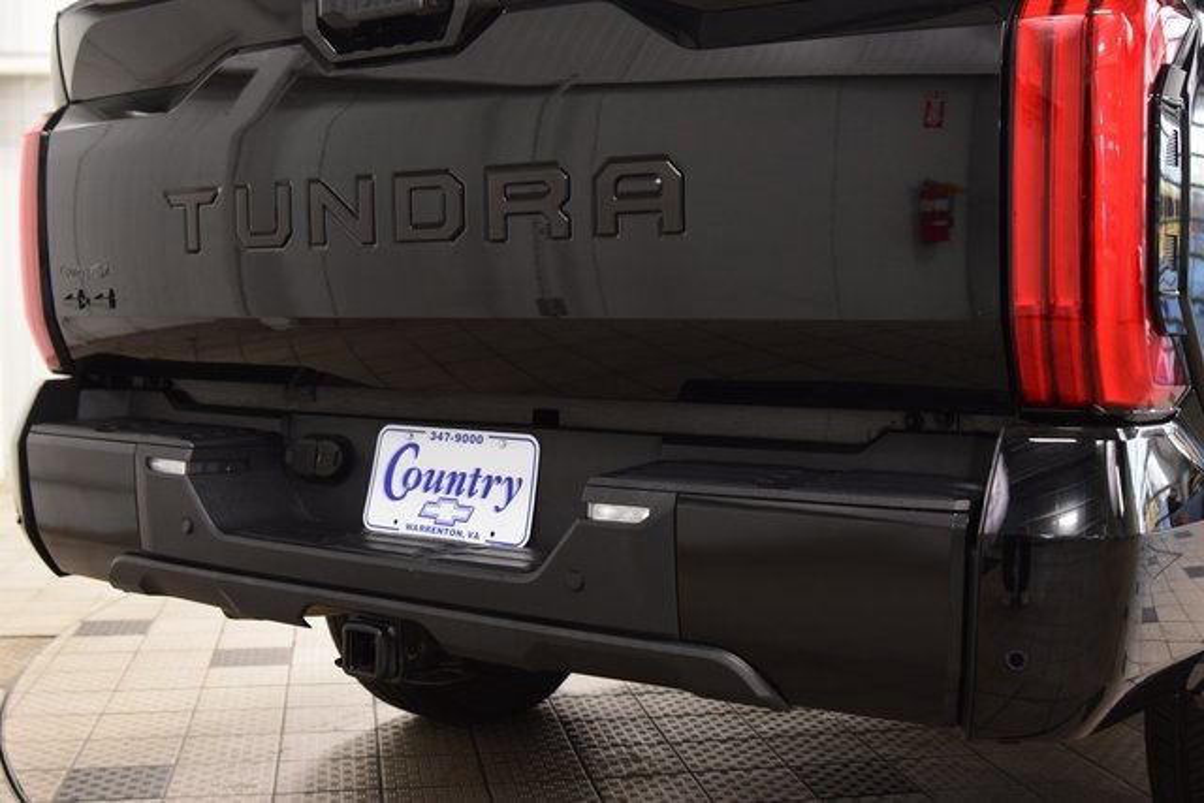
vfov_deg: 29.0
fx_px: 1555
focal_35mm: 46
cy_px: 402
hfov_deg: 42.3
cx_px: 602
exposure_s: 1/60
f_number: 4
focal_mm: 31
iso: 1600
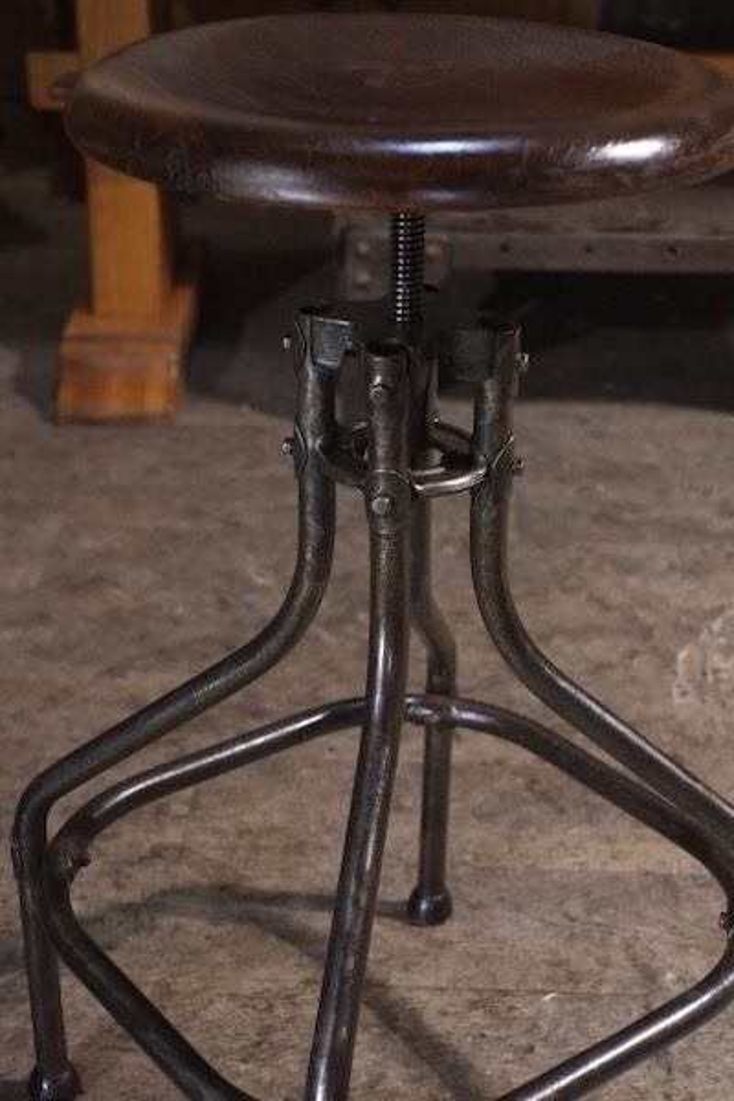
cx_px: 367
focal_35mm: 53
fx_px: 1621
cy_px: 550
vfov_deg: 37.5
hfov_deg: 25.5
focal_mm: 35
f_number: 4
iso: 3200
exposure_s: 1/125
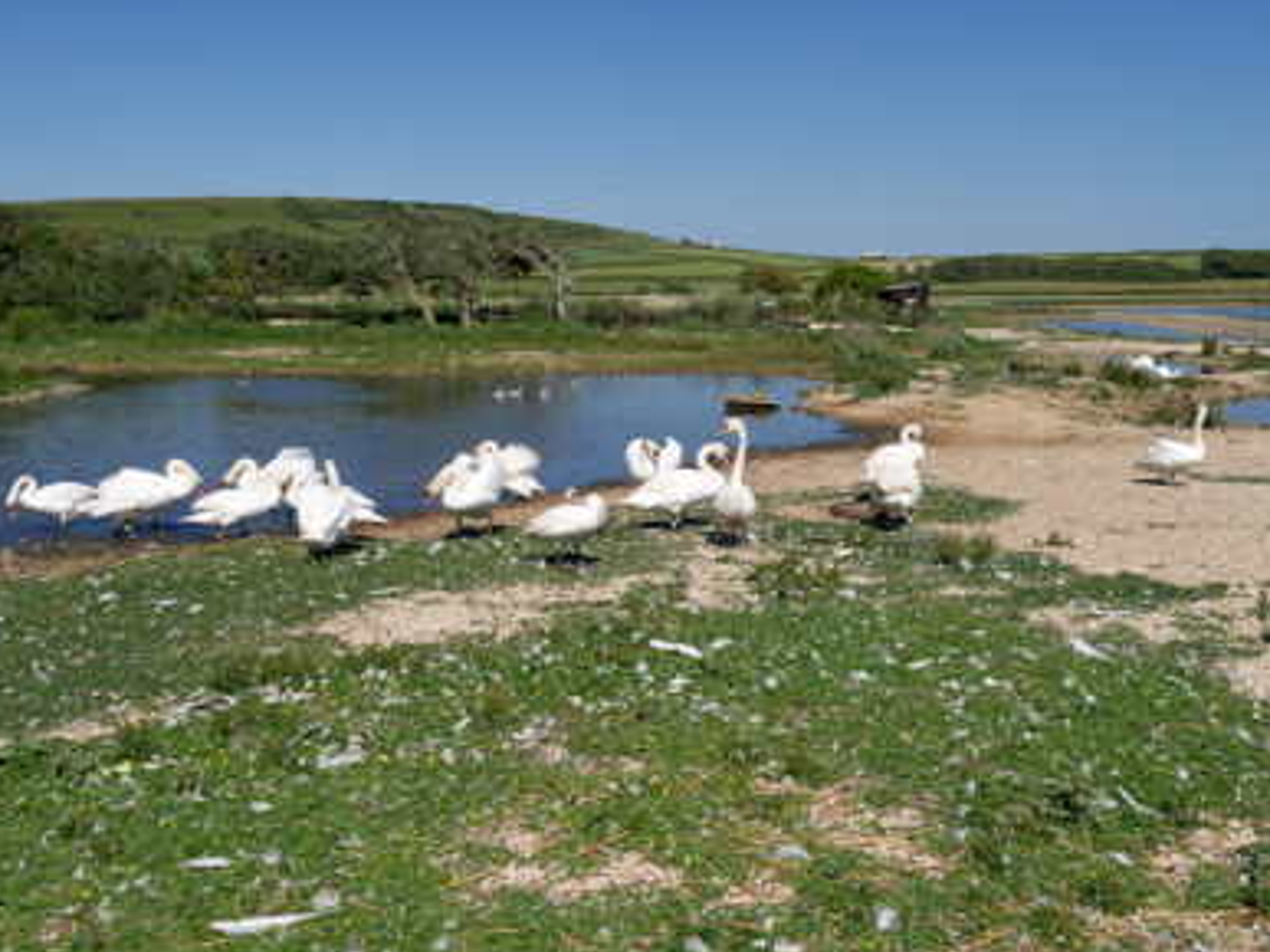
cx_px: 624
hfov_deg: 58.4
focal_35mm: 31
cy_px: 479
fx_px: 1137
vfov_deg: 45.4
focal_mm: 15
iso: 200
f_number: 9
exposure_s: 1/640
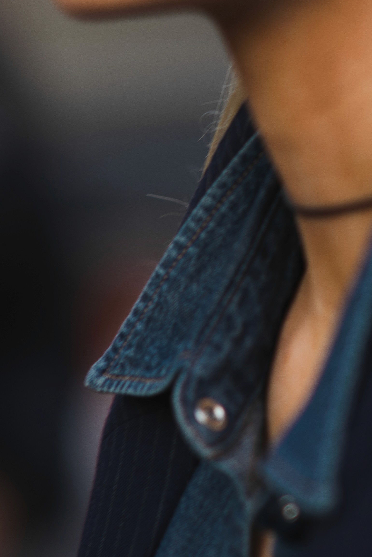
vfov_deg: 7.0
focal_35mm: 293
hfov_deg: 4.7
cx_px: 331
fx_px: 4539
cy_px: 142
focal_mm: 85
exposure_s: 1/500
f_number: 1.4
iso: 50
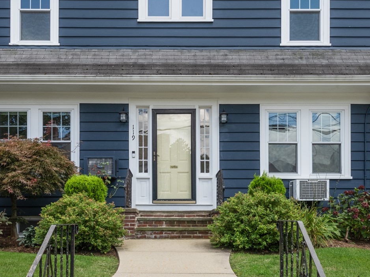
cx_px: 176
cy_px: 139
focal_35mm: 40
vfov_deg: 36.0
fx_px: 428
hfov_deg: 46.8
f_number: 14
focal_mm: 24
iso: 400
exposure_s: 1/100
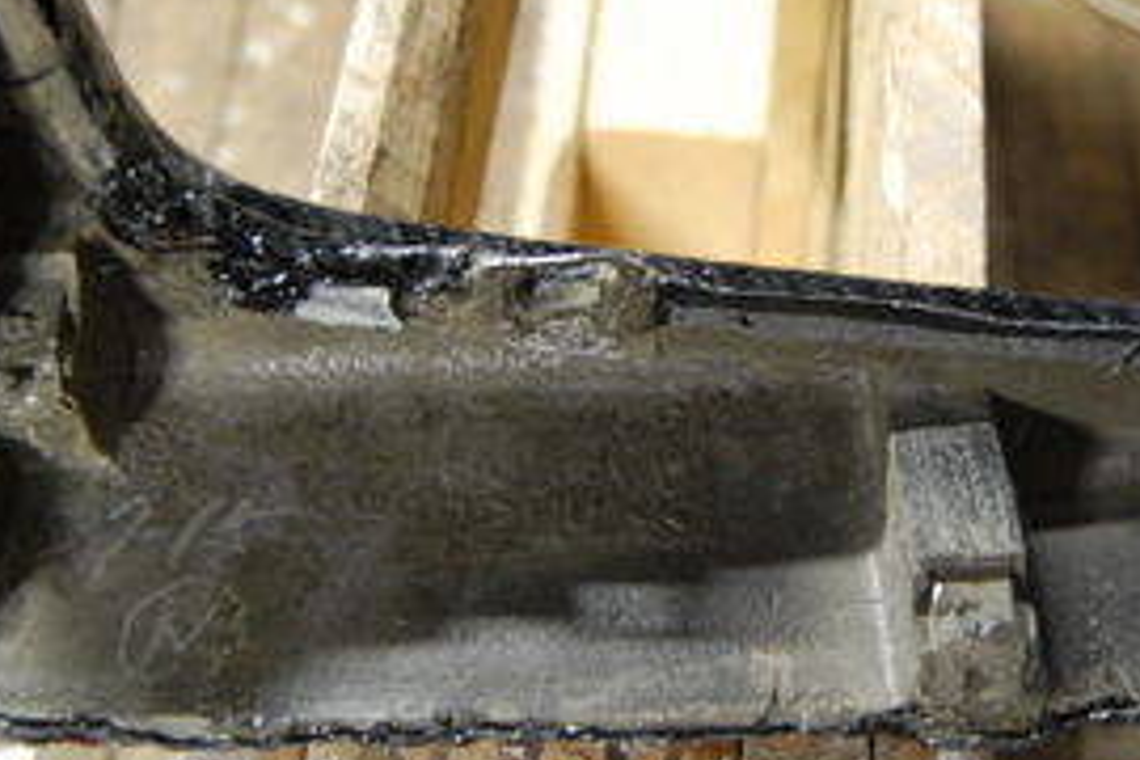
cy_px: 304
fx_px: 2248
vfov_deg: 19.2
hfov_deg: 28.2
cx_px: 781
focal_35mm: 71
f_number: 3.8
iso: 800
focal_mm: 20
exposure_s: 1/20
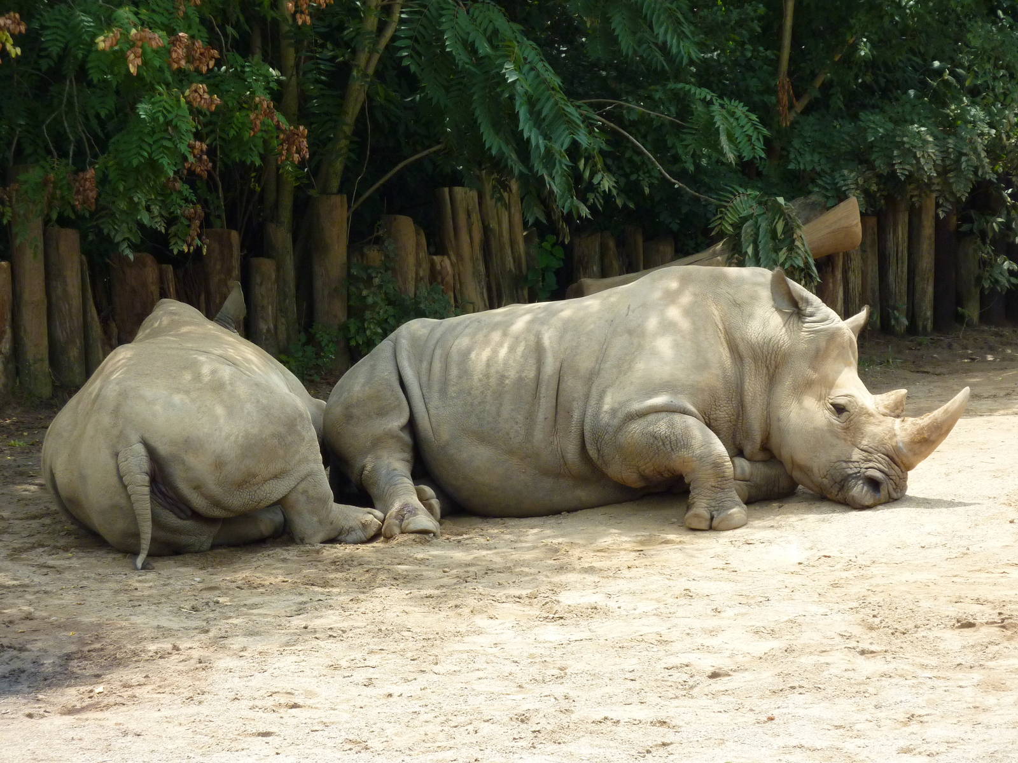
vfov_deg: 12.5
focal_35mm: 119
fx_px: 3500
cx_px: 509
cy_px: 382
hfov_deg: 16.6
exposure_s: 1/500
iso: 200
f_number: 4.4
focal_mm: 19.5
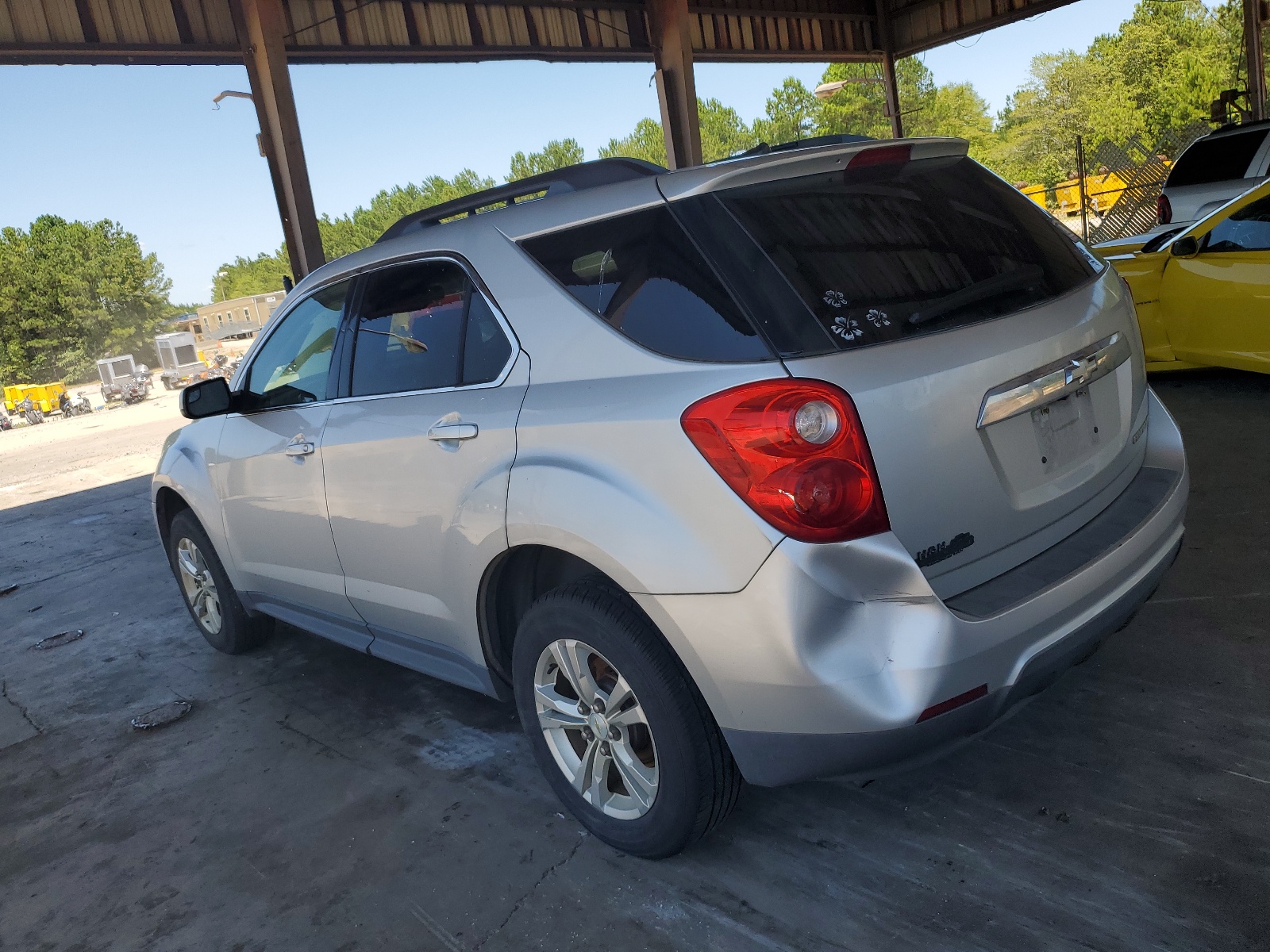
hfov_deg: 67.3
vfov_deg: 53.1
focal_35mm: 26
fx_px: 954
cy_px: 476
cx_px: 635
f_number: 1.5
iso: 50
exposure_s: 1/1667
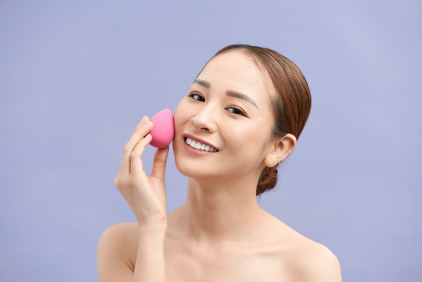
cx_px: 211
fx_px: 1231
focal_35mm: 105
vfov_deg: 13.0
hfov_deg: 19.5
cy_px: 141
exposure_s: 1/160
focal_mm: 105
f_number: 5.6
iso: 200
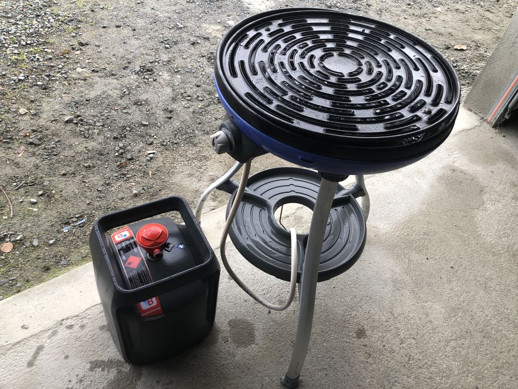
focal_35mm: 28
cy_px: 194
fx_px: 419
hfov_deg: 63.4
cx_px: 259
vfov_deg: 49.7
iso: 32
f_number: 1.8
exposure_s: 1/120
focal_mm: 3.99
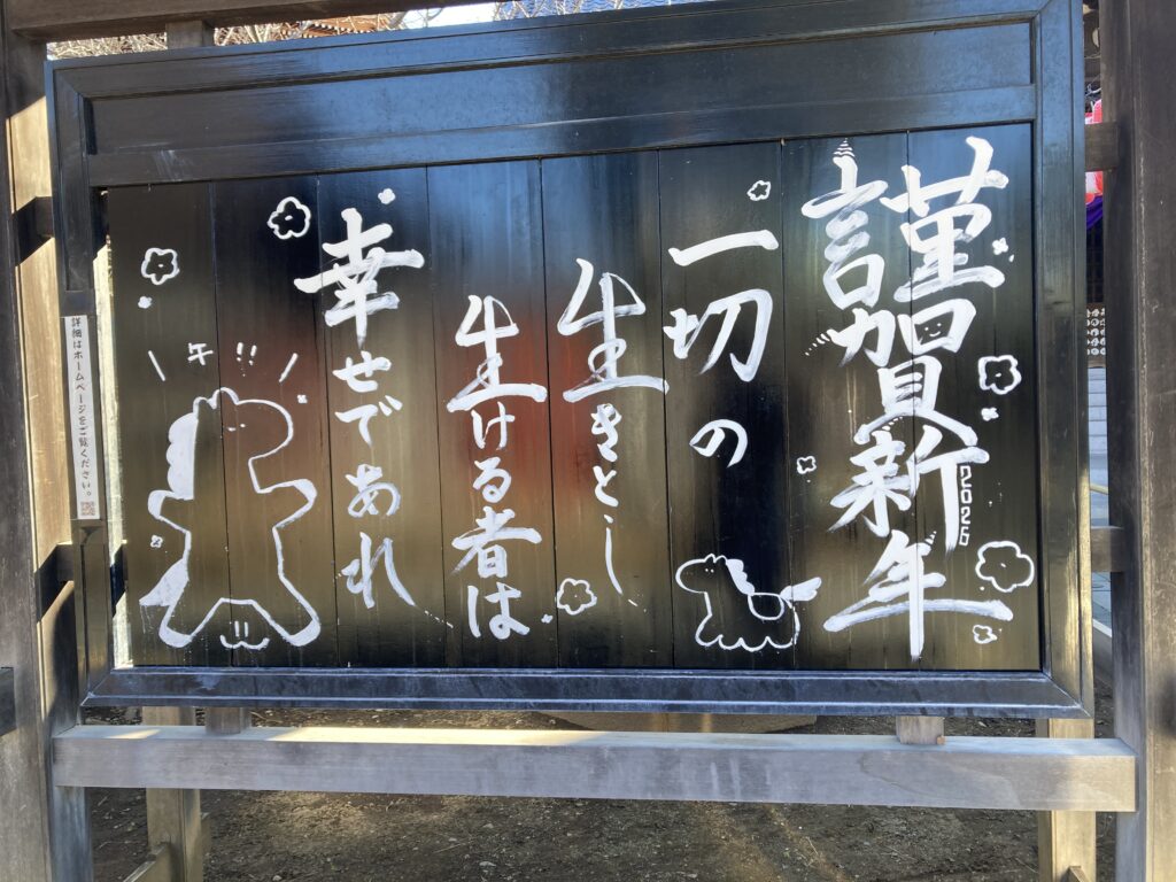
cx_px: 588
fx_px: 951
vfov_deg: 49.7
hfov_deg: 63.4
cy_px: 441
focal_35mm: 28
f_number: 1.8
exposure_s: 1/121
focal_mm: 3.99
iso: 25
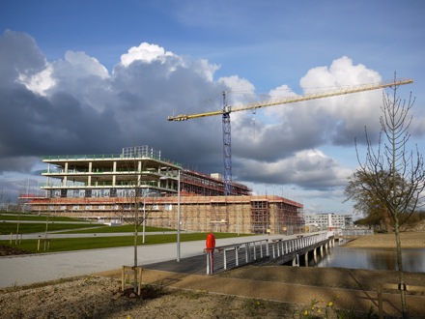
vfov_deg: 49.7
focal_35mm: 28
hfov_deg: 63.4
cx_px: 212
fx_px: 344
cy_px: 160
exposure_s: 1/500
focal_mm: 14
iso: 100
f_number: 5.6
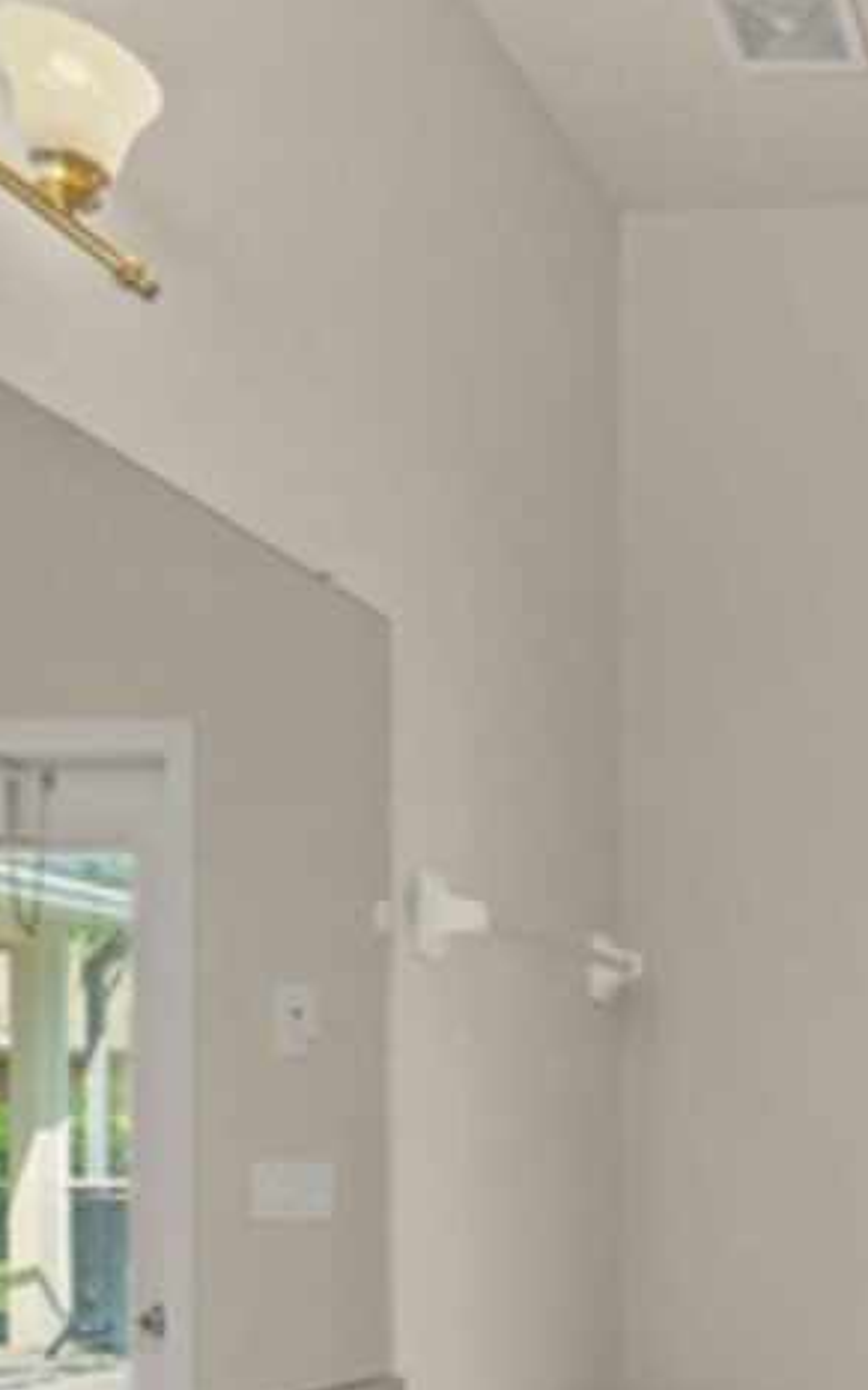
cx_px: 1214
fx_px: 1670
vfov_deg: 42.8
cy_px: 1145
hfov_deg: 24.3
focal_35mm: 44
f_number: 7.1
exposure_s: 1/13
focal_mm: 10.5
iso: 400
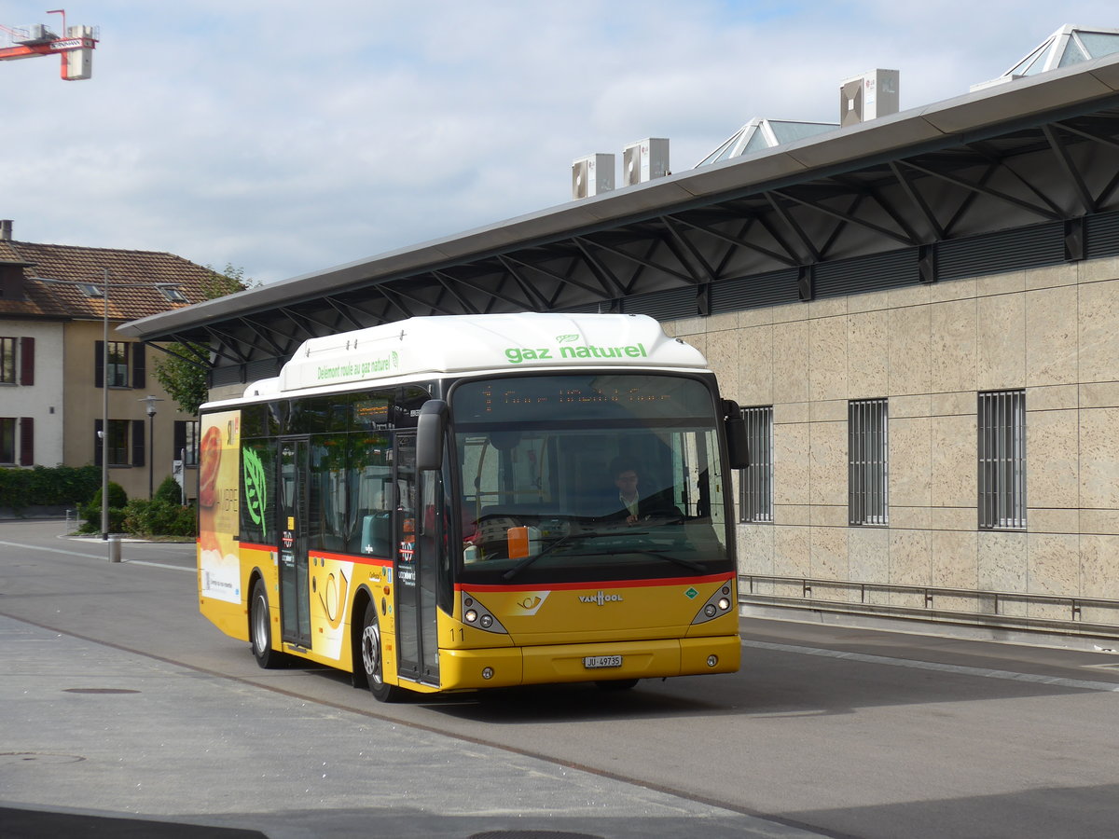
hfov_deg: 22.8
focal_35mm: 86
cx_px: 560
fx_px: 2780
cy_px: 420
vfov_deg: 17.2
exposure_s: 1/640
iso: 80
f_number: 4.5
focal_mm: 17
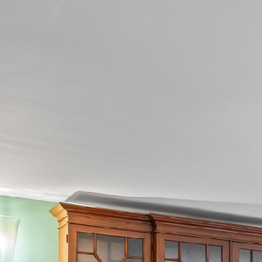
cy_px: 356
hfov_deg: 14.7
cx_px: 628
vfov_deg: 20.7
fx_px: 642
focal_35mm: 75
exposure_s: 1/1.67
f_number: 8
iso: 640
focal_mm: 15
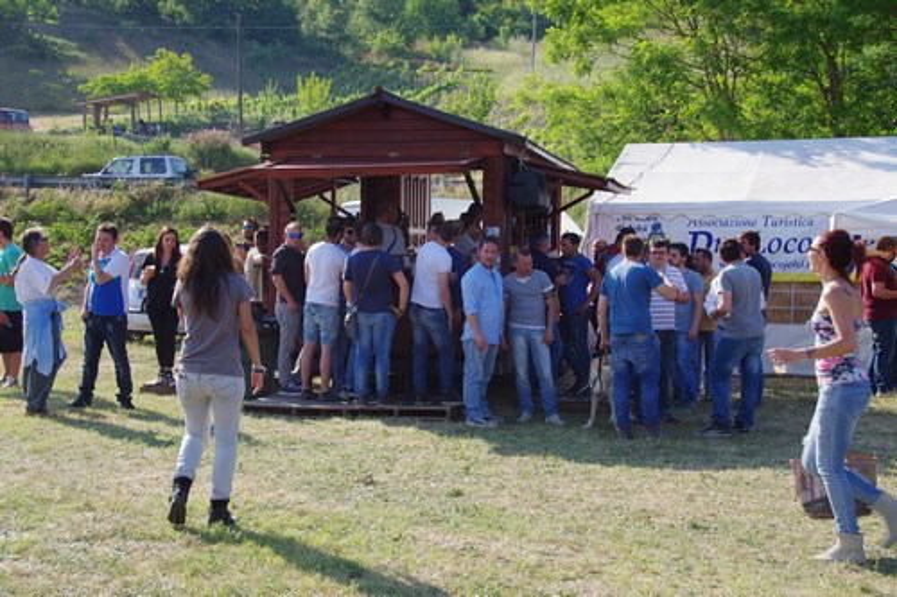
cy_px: 298
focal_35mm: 56
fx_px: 1382
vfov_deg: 24.4
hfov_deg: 36.0
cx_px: 448
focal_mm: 37
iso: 200
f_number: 6.3
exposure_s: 1/160
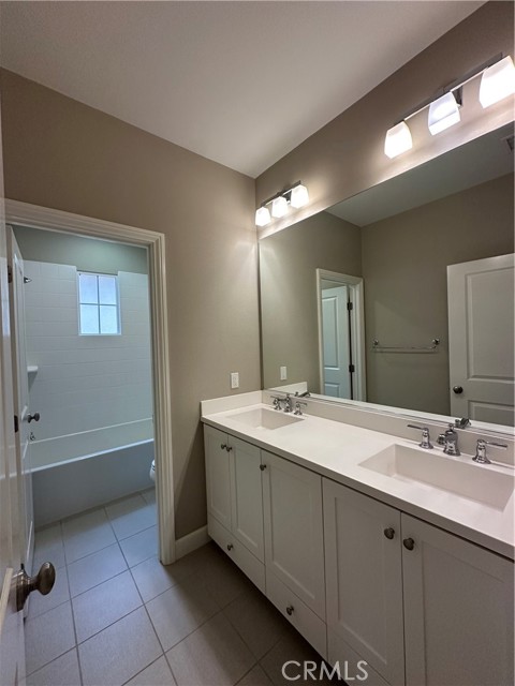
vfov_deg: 102.1
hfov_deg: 85.7
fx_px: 278
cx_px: 258
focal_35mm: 14
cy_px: 343
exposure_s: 1/120
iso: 200
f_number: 2.2
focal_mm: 2.22
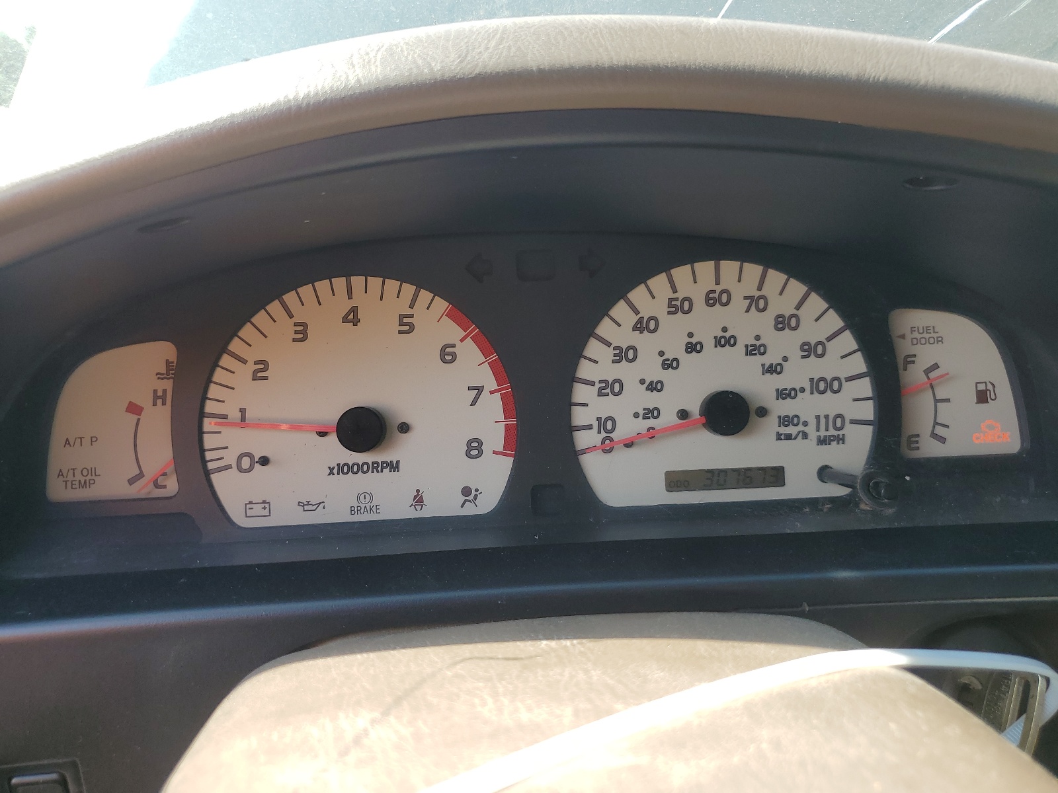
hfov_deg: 67.3
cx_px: 529
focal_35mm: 26
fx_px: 795
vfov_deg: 53.1
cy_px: 396
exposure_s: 1/370
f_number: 1.5
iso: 50
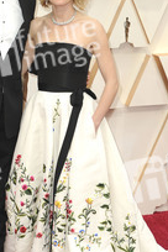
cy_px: 112
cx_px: 74
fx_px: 714
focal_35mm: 102
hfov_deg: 13.4
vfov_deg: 20.0
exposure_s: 1/250
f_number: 7.1
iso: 1250
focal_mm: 52
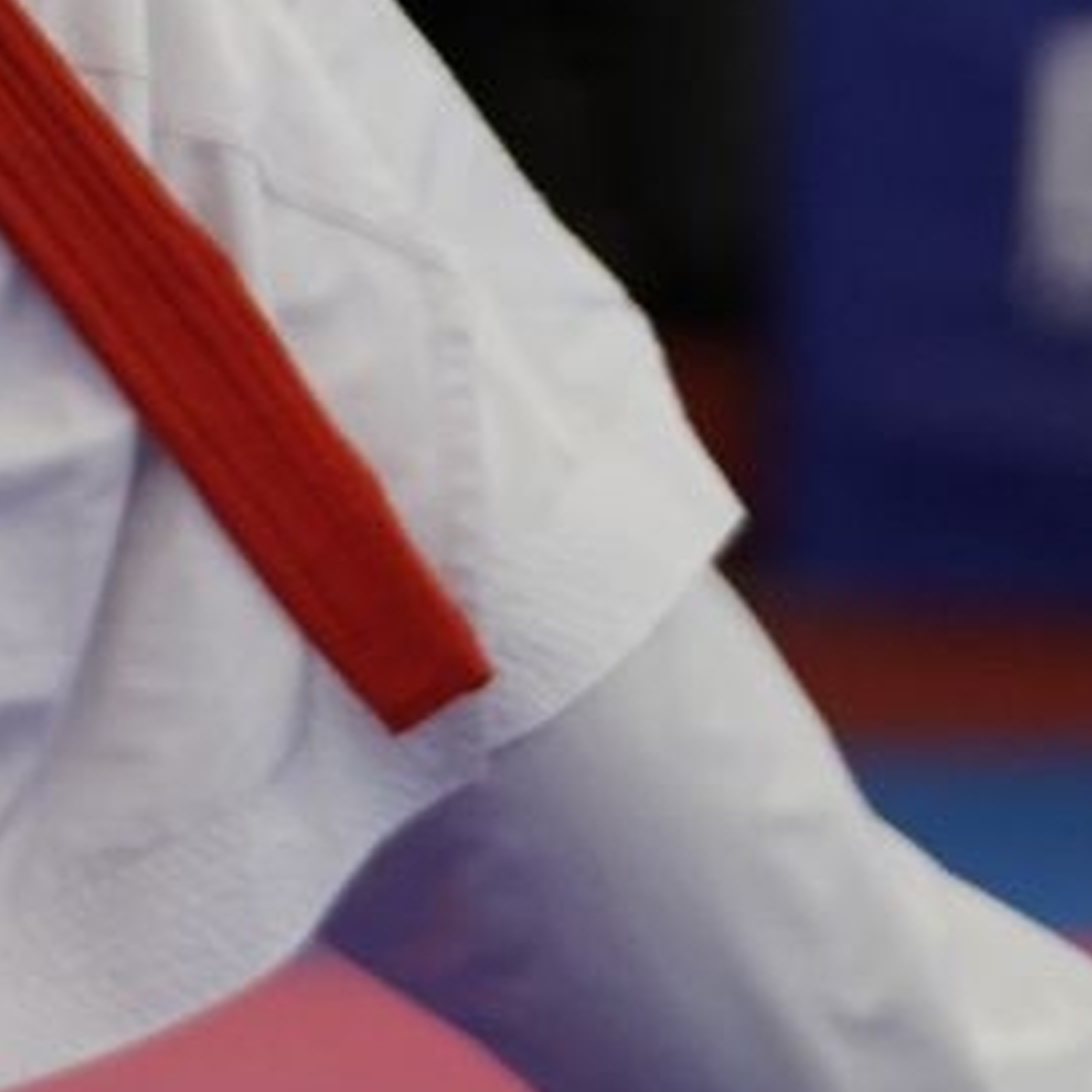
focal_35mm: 633
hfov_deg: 2.8
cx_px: -636
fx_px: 22592
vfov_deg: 2.8
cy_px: -1232
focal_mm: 113
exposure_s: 1/1000
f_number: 2.8
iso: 1600
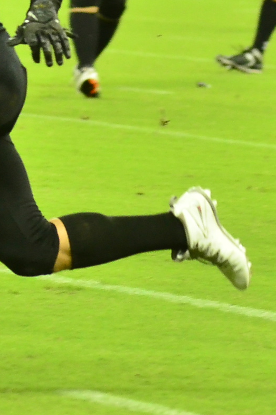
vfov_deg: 3.5
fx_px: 6759
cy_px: 41
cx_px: -132
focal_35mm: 588
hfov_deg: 2.3
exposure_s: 1/800
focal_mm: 125
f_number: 6.3
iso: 3200
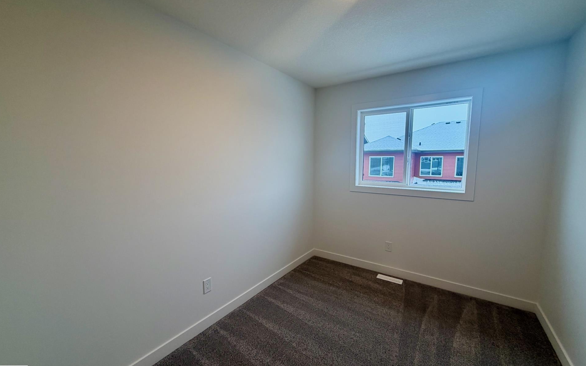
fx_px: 240
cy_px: 185
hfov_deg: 101.5
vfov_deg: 74.8
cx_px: 293
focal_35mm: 15
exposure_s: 1/120
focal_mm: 2.22
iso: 100
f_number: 2.2
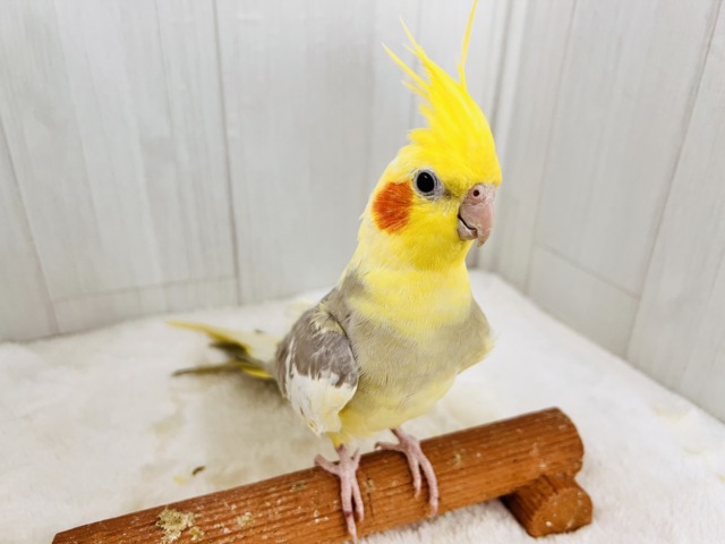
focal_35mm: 26
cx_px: 362
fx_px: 545
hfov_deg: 67.3
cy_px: 272
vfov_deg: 53.1
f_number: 1.5
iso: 64
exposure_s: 1/50
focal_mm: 5.7
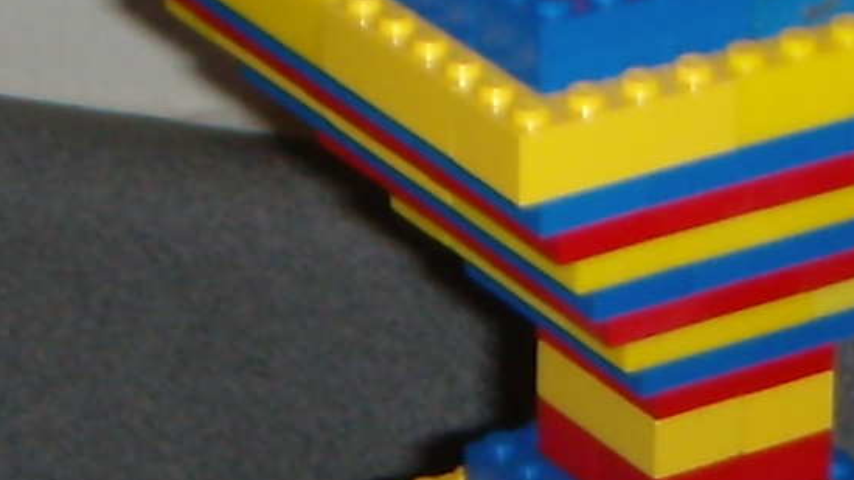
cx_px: 668
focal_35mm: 212
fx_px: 4799
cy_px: 553
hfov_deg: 10.1
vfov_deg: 5.7
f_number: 3.5
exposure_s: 1/60.2
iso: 64
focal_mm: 6.4
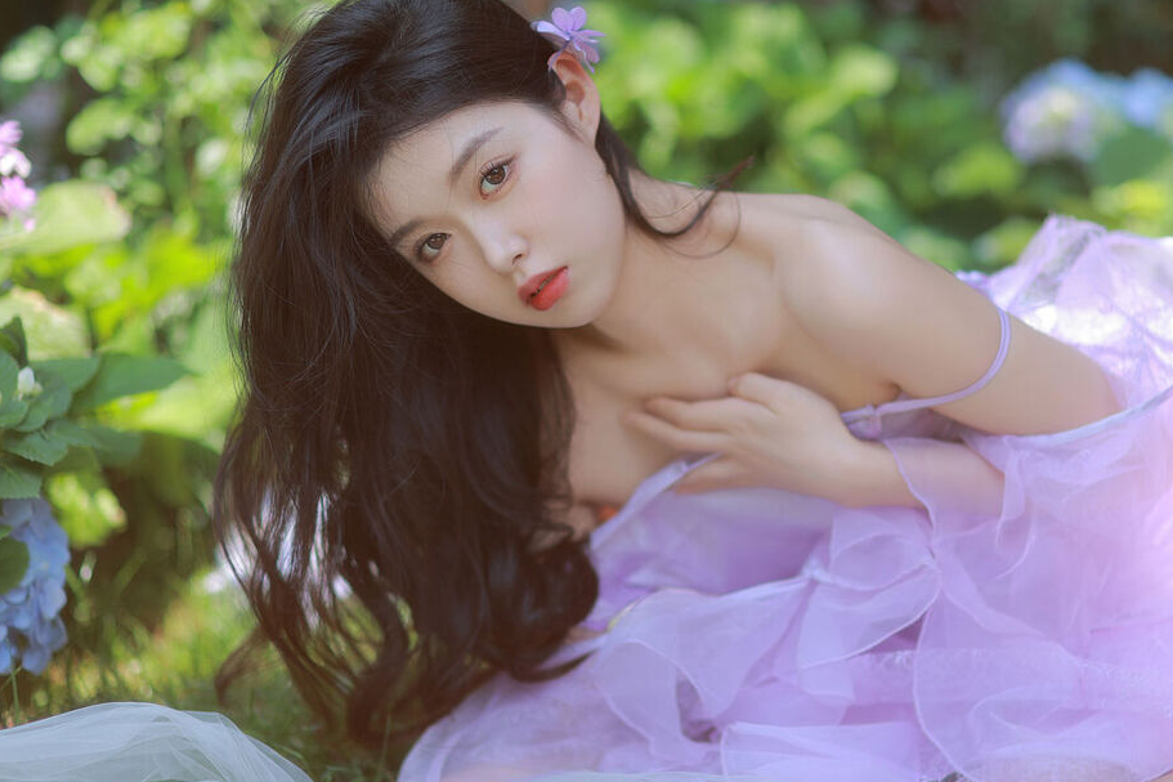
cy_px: 376
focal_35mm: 98
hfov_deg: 20.8
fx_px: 3192
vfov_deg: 14.0
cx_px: 672
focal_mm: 85
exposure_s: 1/1250
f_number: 1.6
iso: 100
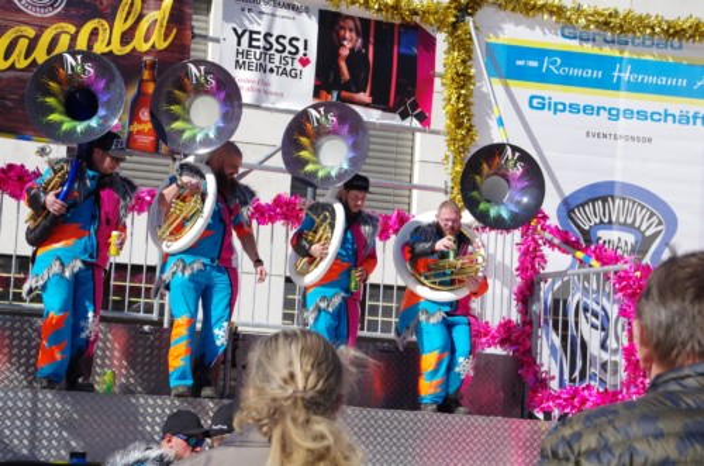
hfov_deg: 20.1
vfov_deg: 13.4
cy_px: 233
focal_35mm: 102
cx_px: 352
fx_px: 1990
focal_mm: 68
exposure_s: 1/250
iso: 200
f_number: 11
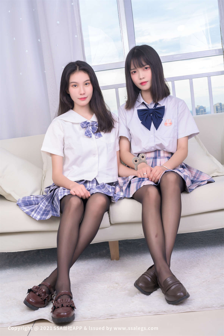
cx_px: 112
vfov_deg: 41.9
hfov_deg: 28.6
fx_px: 439
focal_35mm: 47
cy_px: 168
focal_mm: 47
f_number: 8
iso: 400
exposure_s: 1/160
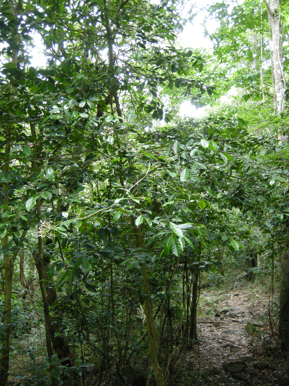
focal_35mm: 35
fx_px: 390
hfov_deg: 40.7
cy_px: 193
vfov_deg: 52.6
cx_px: 144
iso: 400
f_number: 2.7
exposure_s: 1/43
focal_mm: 7.5
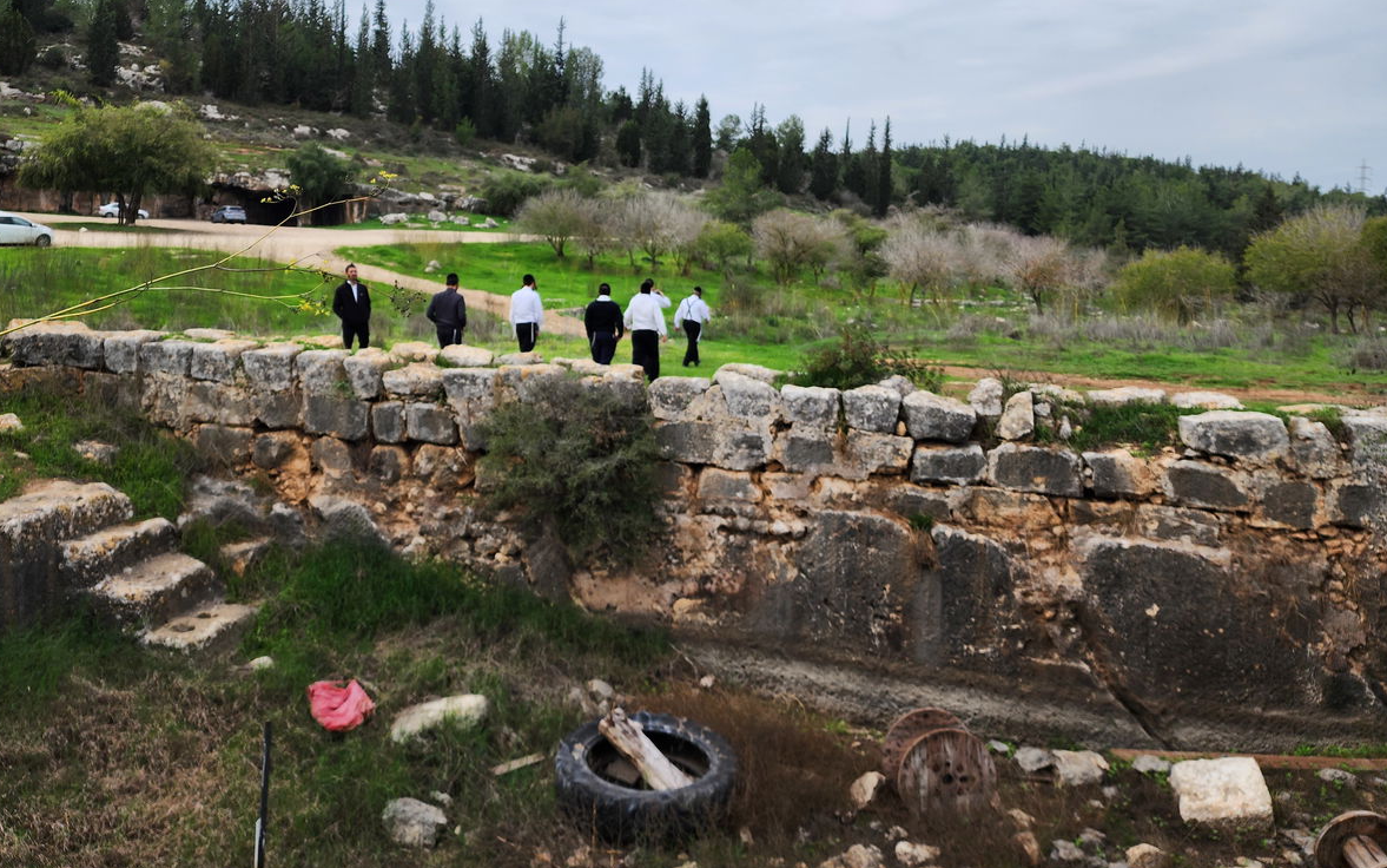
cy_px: 304
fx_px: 1096
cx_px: 583
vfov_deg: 42.7
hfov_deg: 64.3
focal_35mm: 29
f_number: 1.8
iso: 12
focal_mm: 6.4
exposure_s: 1/897
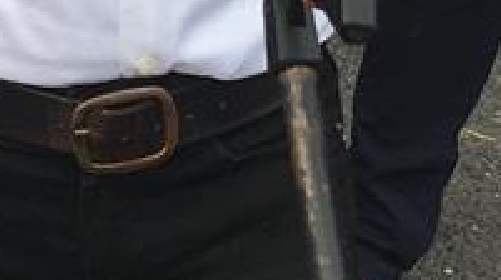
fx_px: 2521
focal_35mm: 190
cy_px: -478
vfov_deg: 6.0
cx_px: 3
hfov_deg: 11.2
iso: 25
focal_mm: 4.15
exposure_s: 1/442
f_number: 2.2
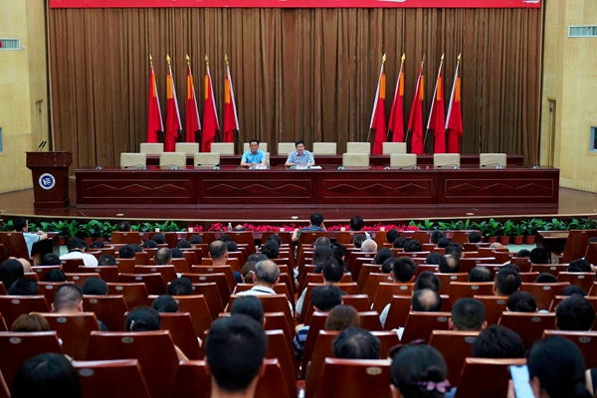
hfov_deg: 37.5
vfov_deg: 25.5
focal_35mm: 53
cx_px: 298
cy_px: 199
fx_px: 879
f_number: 4
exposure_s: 1/125
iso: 1600
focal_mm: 53
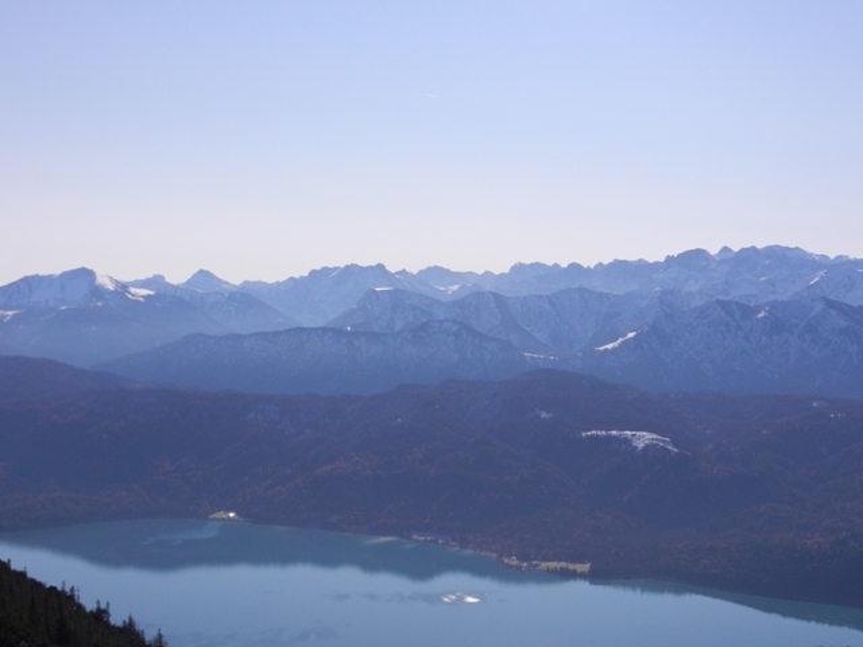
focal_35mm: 53
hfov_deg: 36.2
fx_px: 1321
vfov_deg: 27.5
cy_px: 324
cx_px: 432
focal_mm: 9.4
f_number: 8.8
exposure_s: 1/640
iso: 160
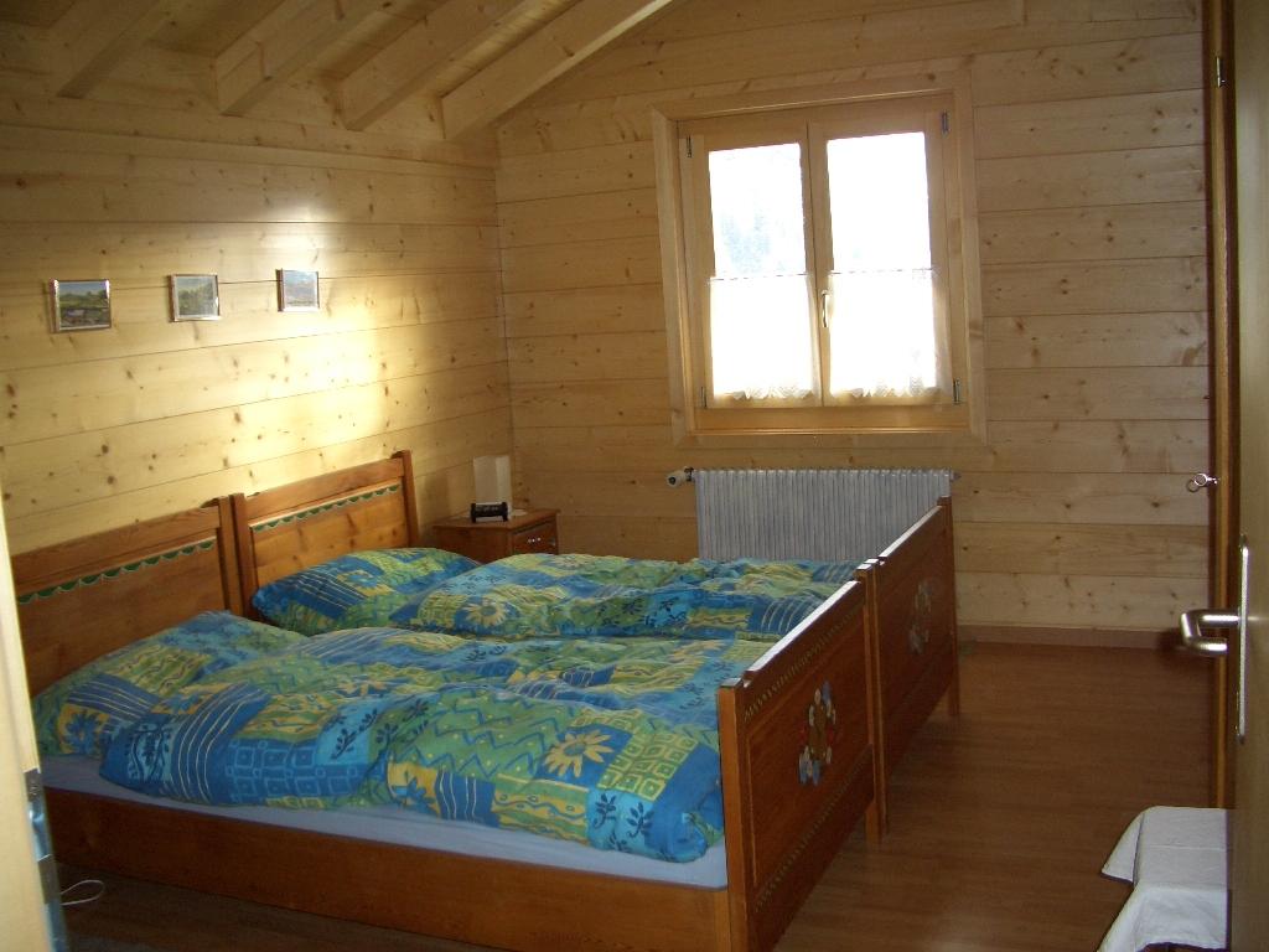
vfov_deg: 40.7
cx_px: 634
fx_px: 1283
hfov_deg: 52.6
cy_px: 476
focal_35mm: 35
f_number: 2.6
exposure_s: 1/60
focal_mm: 5.8
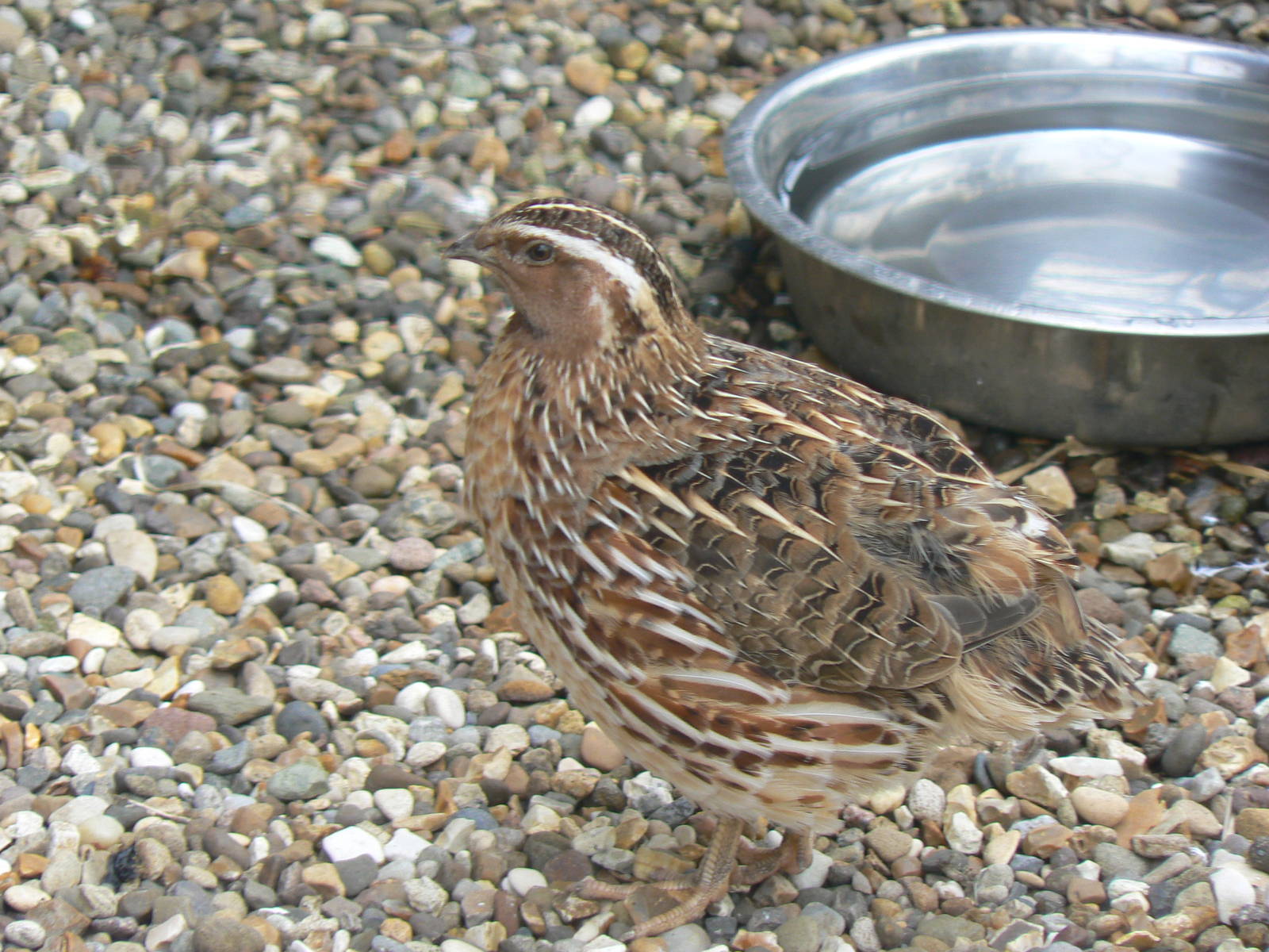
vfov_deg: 5.1
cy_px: 476
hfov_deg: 6.8
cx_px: 634
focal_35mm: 292
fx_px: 10705
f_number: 4
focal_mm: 48.6
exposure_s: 1/60
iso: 80
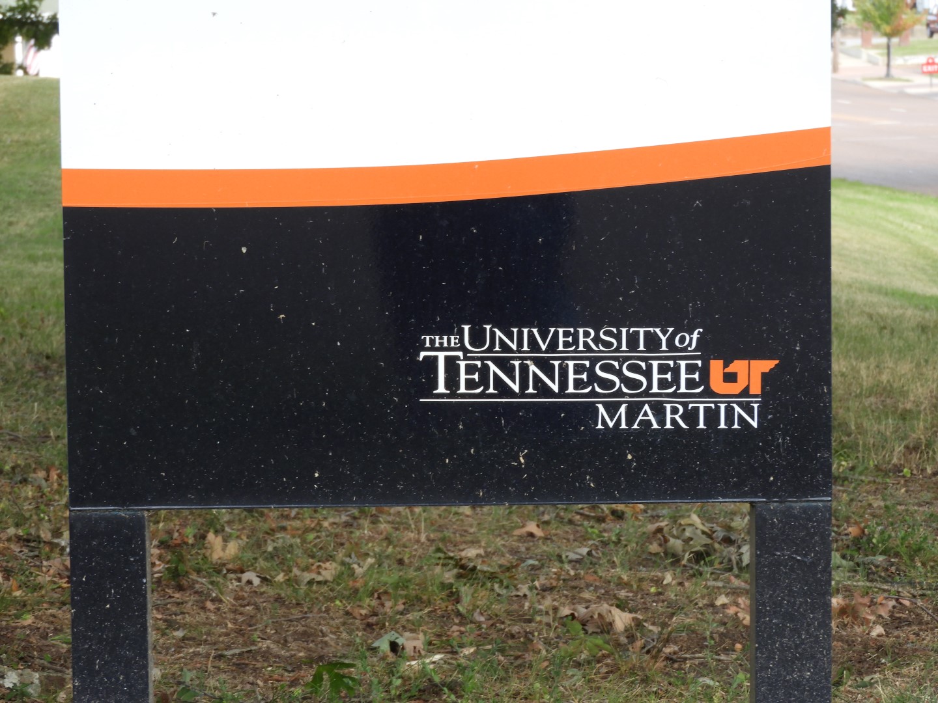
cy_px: 352
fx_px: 4607
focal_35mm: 170
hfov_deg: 11.6
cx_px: 469
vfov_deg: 8.7
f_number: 5.2
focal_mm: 30.5
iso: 100
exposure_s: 1/60
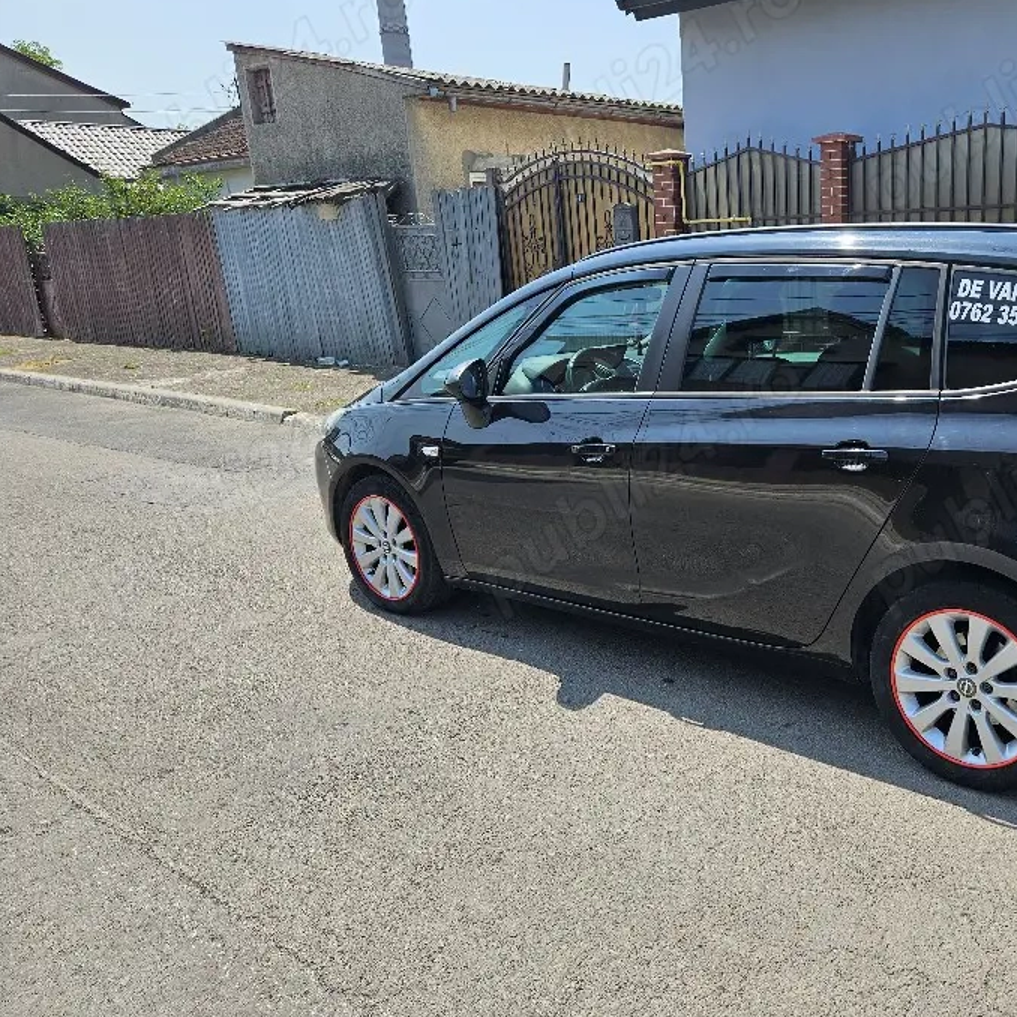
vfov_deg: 54.0
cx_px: 740
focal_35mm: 30
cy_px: 494
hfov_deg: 52.1
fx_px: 997
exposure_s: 1/1667
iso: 25
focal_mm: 5.4
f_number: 1.8
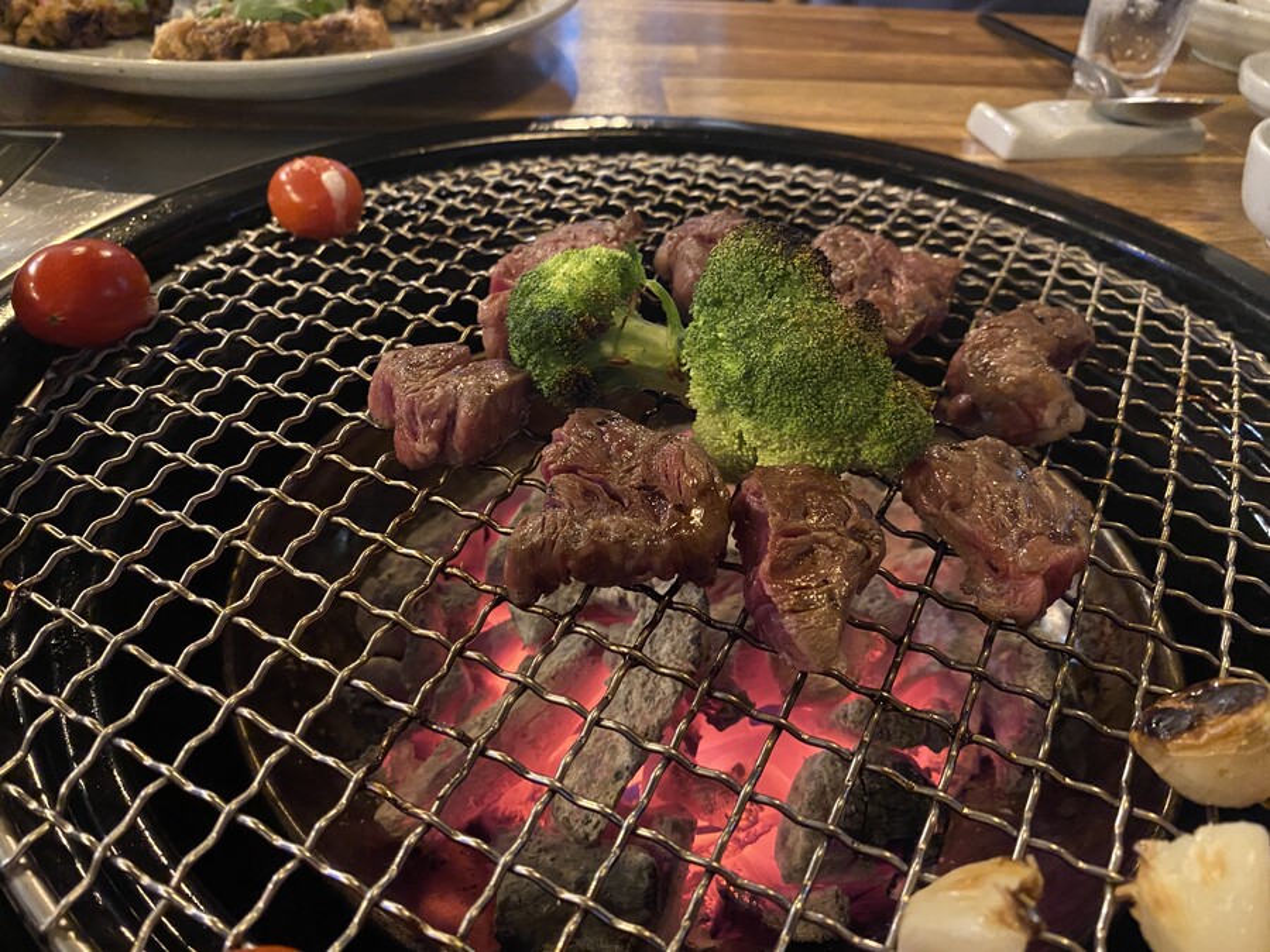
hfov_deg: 67.3
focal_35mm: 26
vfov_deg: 53.1
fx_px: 954
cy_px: 476
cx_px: 635
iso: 800
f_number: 1.8
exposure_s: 1/30
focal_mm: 4.25
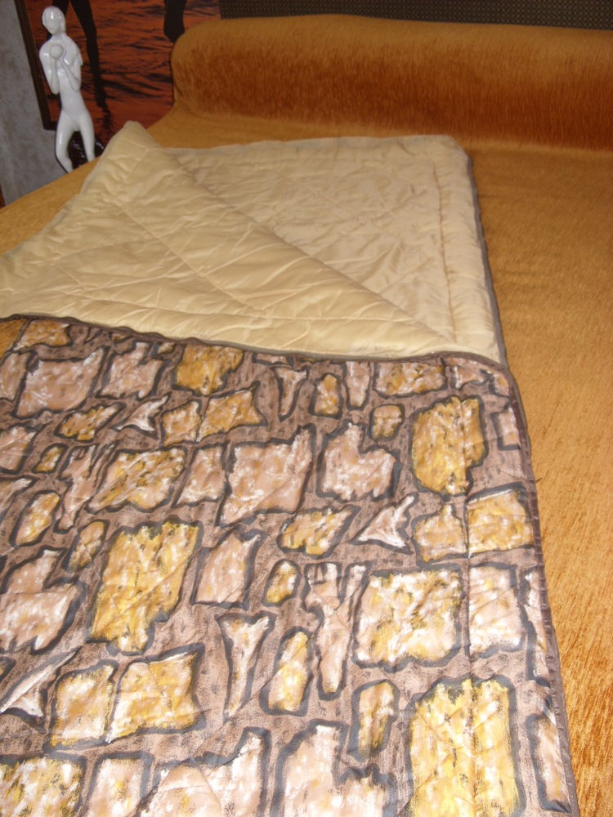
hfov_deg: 37.7
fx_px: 897
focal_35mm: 38
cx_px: 306
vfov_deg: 49.0
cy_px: 408
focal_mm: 6.3
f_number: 2.8
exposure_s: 1/30
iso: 50
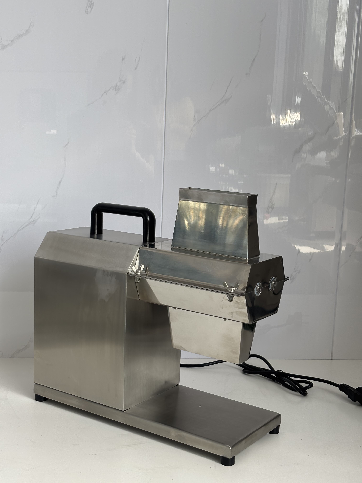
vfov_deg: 36.8
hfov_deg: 28.0
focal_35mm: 52
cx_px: 181
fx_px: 725
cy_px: 242
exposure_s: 1/349
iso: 32
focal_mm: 5.96
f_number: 1.6
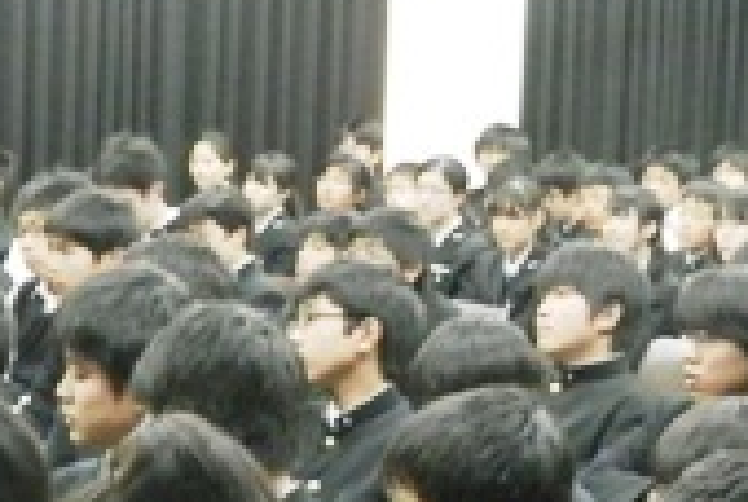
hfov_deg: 16.6
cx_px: 312
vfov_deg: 11.2
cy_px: 392
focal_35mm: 123
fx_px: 2560
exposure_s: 1/20
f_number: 3.8
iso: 800
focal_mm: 8
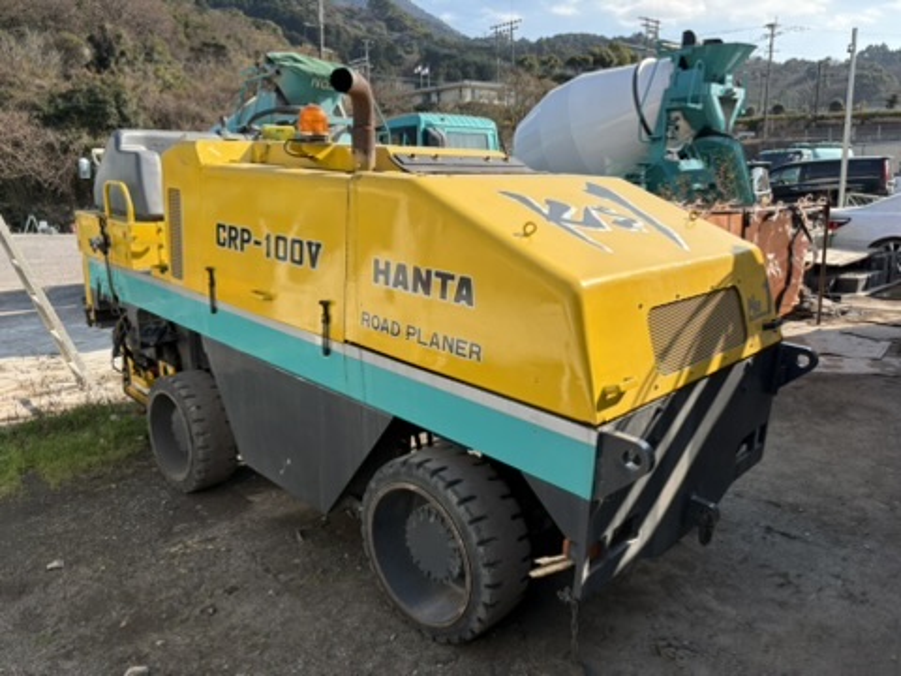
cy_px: 338
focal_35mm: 26
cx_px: 450
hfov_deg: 67.3
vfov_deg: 53.1
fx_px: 677
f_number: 1.6
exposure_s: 1/1667
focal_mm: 5.96
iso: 50
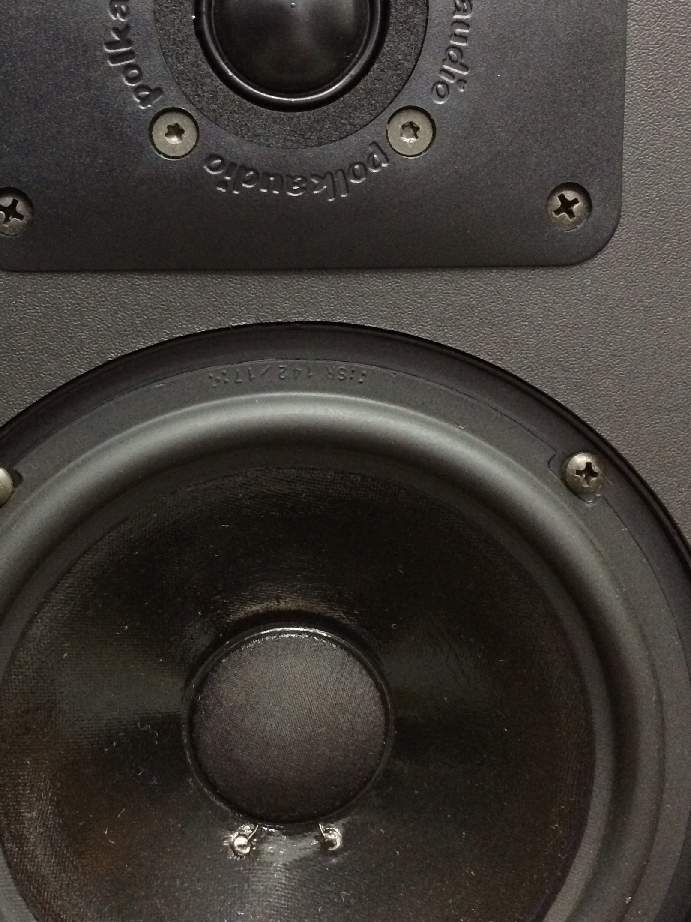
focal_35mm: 44
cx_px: 288
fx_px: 1171
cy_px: 411
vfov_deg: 42.9
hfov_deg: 32.8
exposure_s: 1/25
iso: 320
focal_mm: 4.15
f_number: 2.2
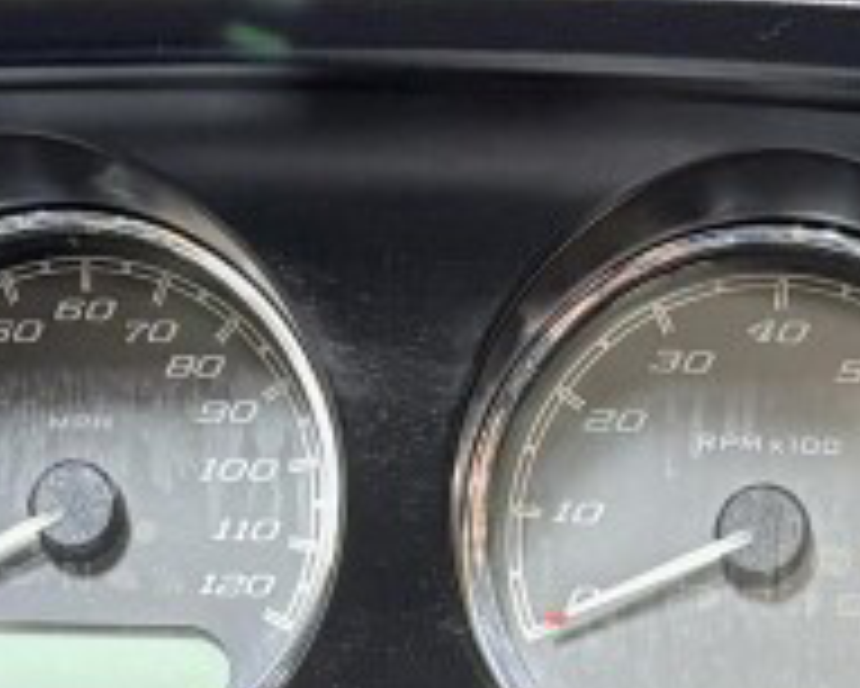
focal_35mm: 142
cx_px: 353
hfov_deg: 13.6
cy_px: 1250
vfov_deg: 10.2
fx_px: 3616
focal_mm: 5.96
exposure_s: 1/60
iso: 80
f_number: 1.6
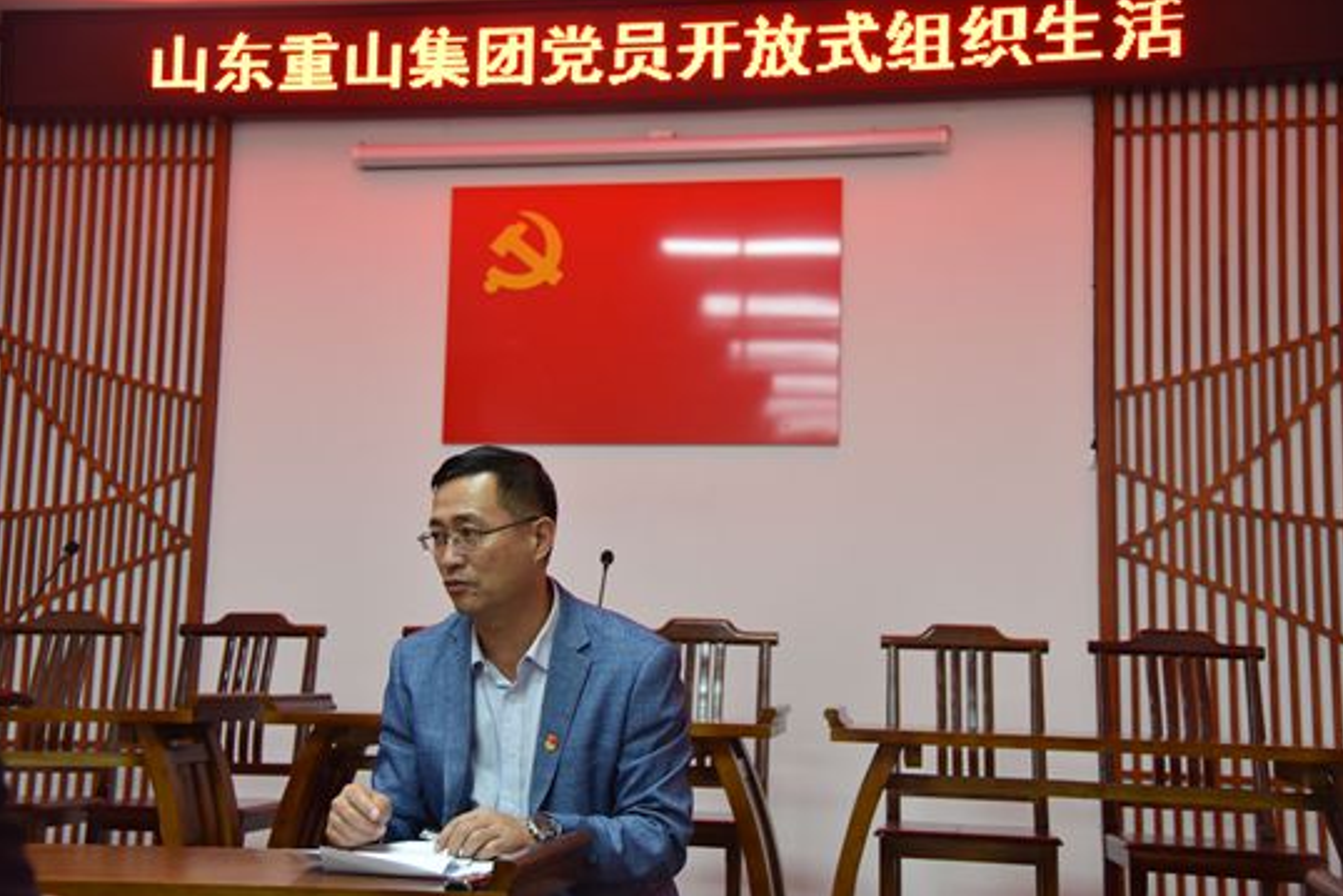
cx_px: 664
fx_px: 1754
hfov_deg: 41.9
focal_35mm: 47
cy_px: 443
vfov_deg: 28.7
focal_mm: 46
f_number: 4
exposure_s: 1/60
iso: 1800
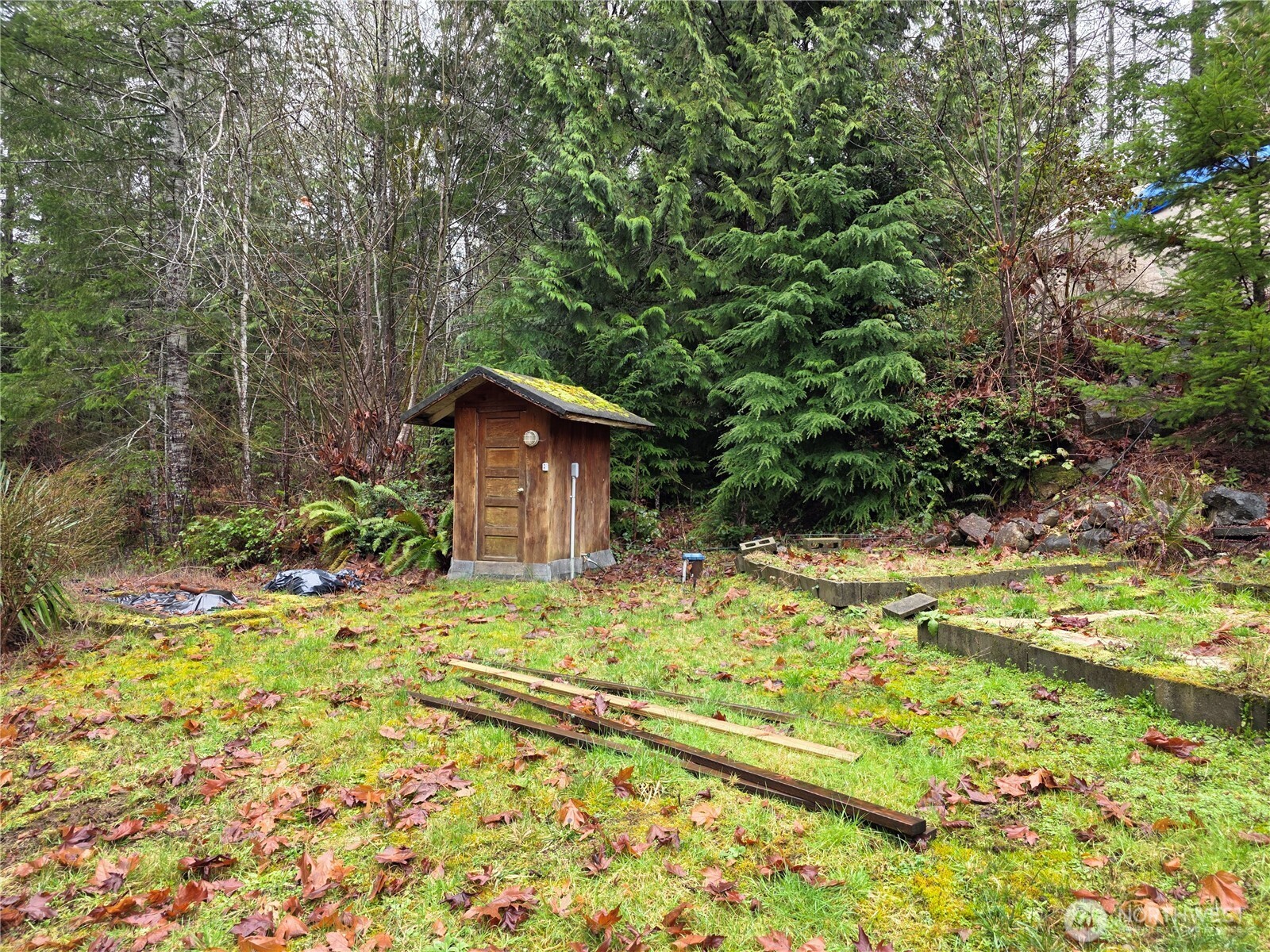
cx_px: 635
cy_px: 476
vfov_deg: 58.9
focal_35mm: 23
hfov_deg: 73.9
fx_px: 844
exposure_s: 1/180
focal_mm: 6.3
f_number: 1.7
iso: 80
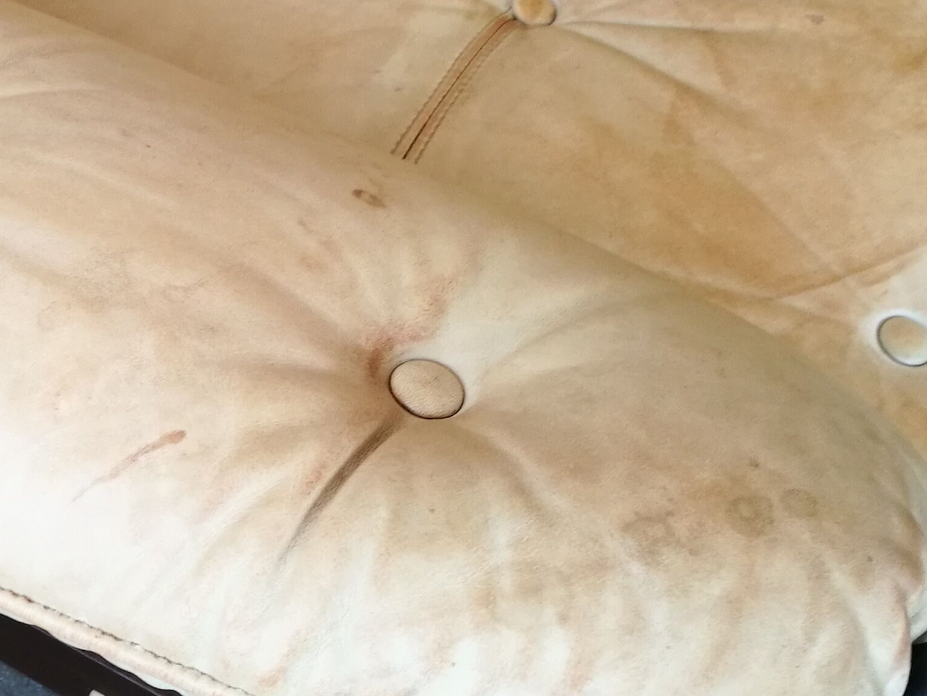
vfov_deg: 25.2
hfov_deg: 30.5
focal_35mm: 58
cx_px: -36
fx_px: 1554
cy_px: 393
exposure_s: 1/33.3
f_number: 2.2
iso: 160
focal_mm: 4.5
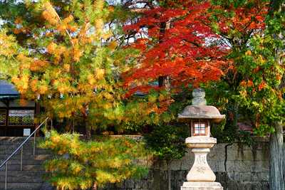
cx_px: 142
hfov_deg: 35.0
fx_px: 451
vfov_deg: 23.8
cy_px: 95
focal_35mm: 57
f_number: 5
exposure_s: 1/60
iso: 100
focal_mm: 57
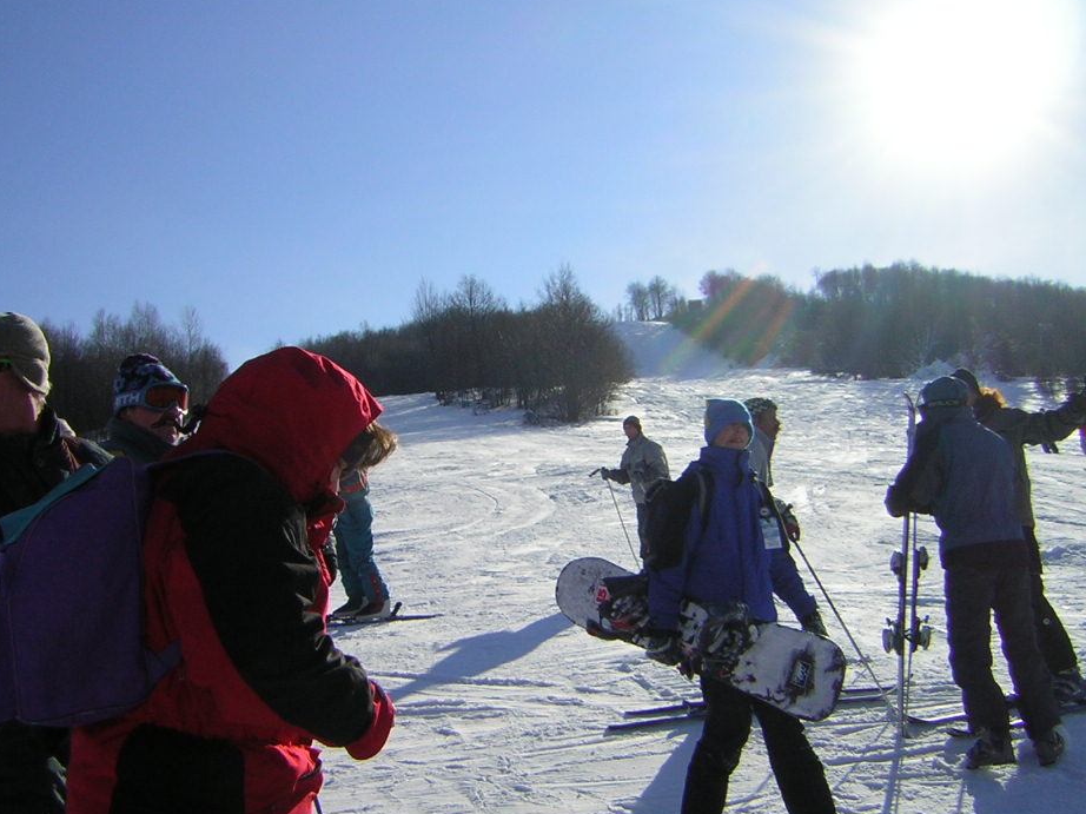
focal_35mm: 40
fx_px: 1255
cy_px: 444
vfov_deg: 35.9
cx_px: 559
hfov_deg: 46.8
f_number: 5.2
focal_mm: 4.7
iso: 50
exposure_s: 1/724
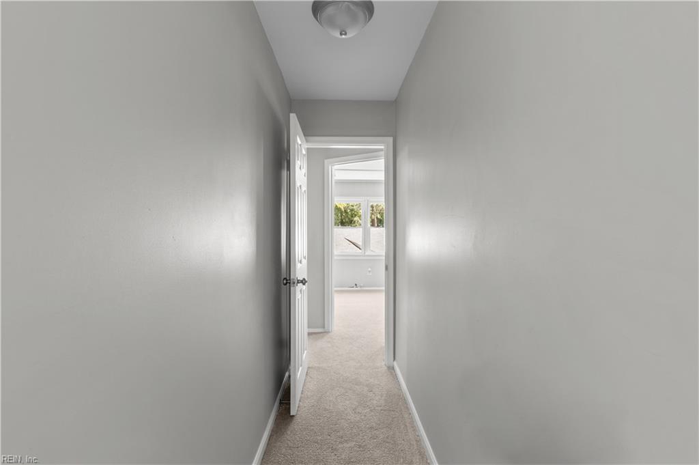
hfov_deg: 96.8
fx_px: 310
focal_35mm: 16
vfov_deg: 73.7
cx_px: 350
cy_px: 232
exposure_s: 1/4
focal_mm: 16
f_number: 7.1
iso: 320
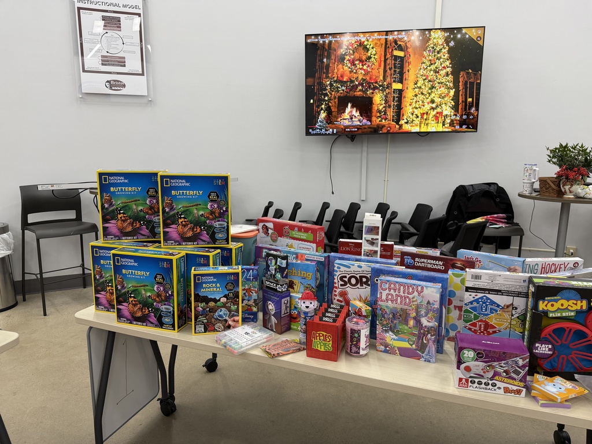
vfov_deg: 56.8
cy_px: 222
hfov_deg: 71.6
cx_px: 296
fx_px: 410
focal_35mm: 24
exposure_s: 1/120
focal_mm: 6.76
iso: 160
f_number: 1.78
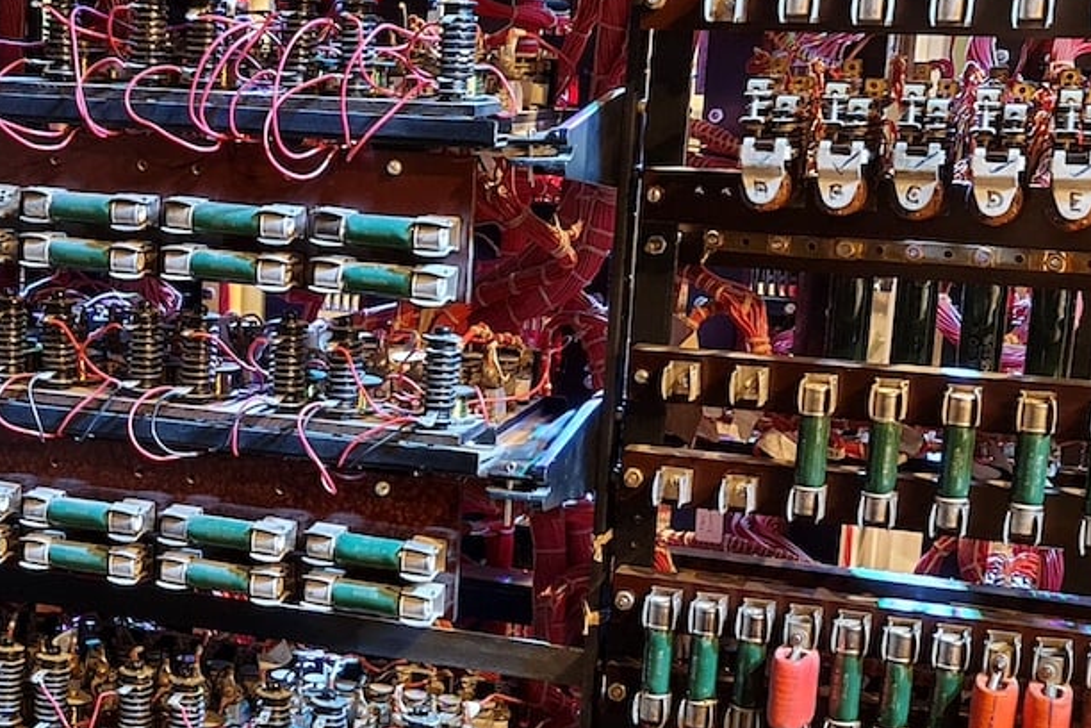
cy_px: 444
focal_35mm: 68
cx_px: 194
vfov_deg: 20.0
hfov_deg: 28.9
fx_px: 2061
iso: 640
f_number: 1.8
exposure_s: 1/33
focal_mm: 7
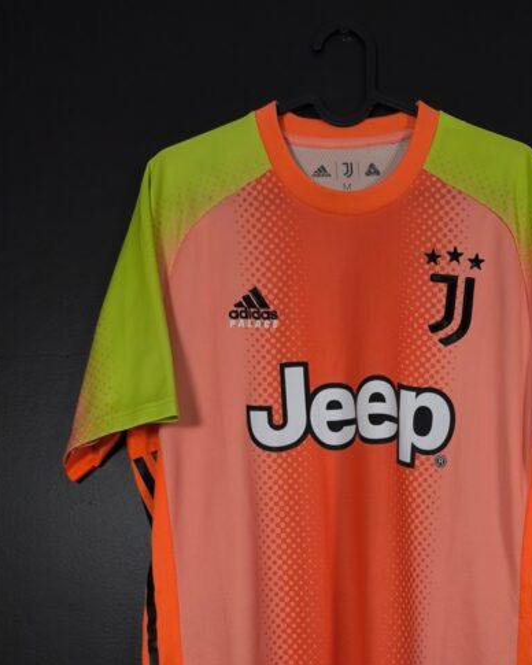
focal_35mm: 37
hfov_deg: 39.6
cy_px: 547
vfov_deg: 46.1
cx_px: 359
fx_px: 728
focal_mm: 6.57
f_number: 1.6
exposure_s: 1/125
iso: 400
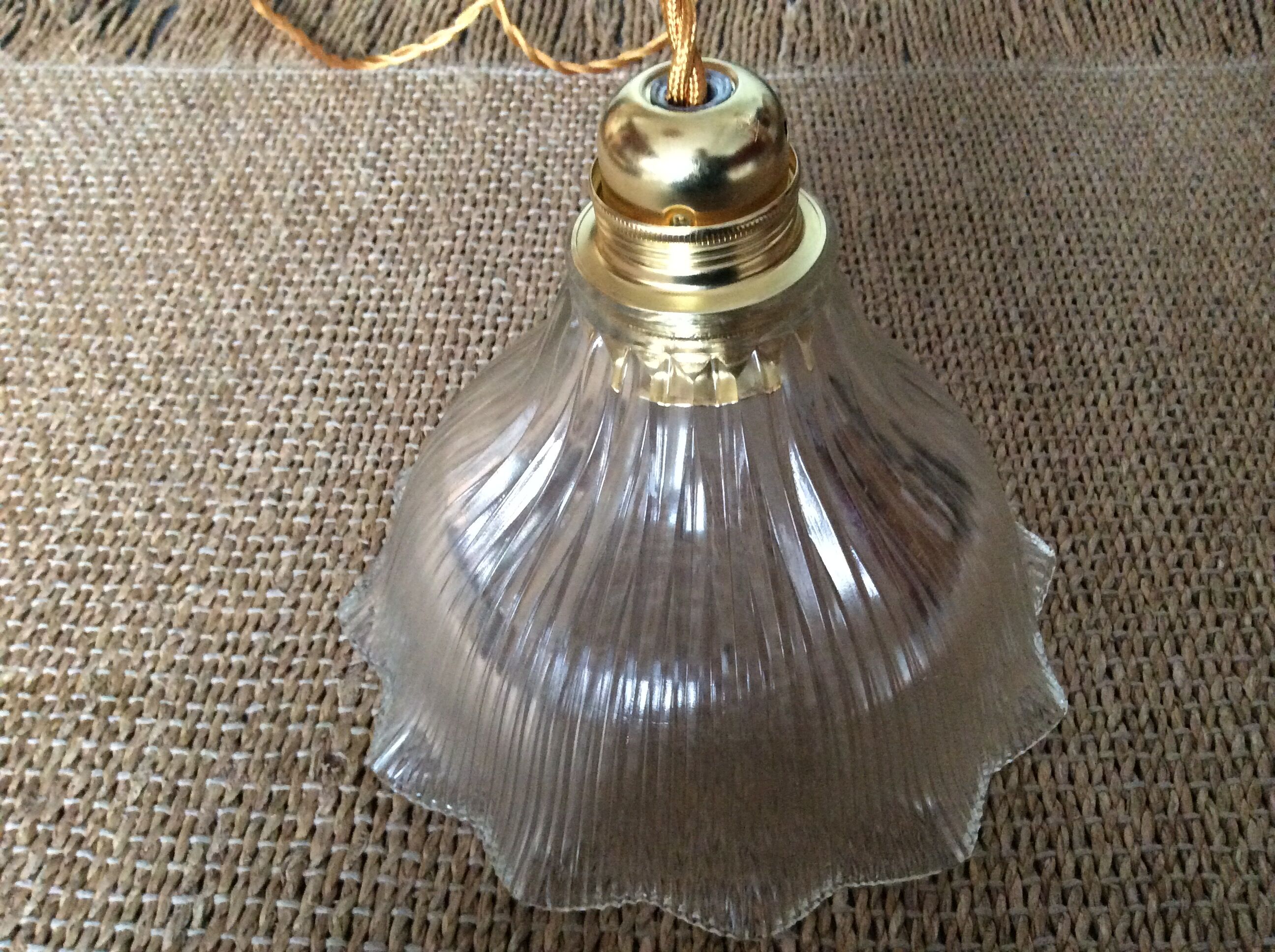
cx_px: 638
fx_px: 1177
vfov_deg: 44.1
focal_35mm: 32
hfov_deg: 56.9
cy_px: 476
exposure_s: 1/17
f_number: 2.4
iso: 400
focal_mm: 3.3
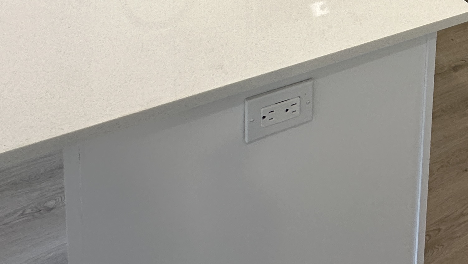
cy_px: -206
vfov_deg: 20.7
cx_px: 334
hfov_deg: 48.0
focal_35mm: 41
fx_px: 509
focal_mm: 2.22
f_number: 2.2
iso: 160
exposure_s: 1/120
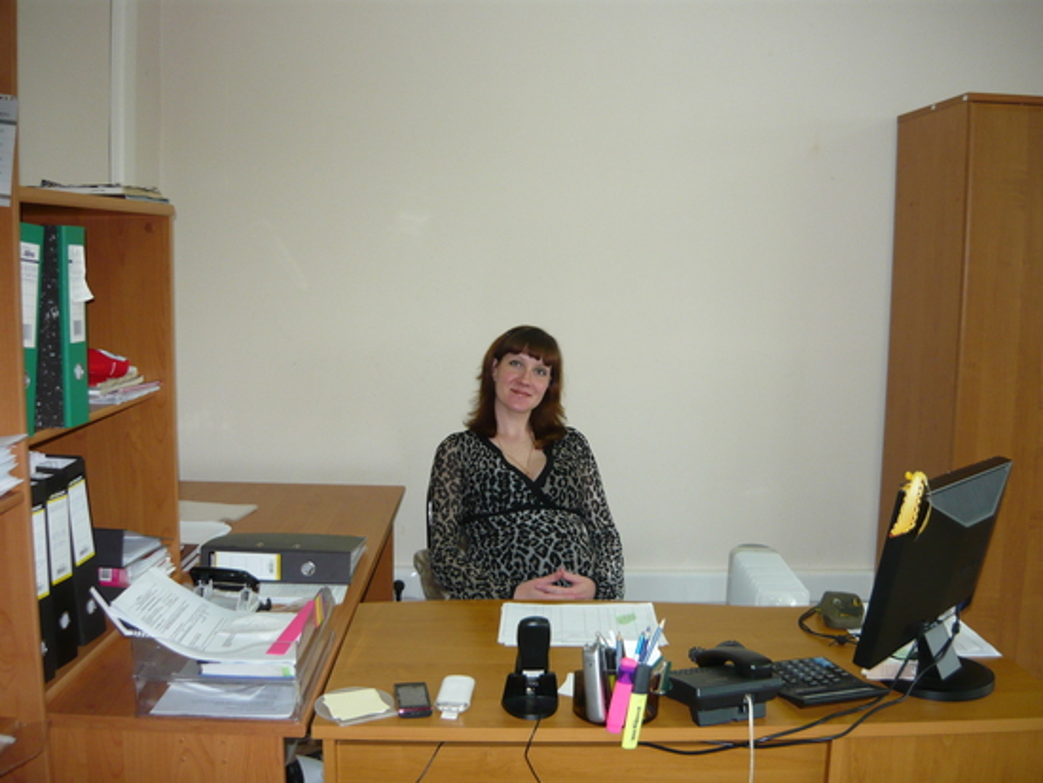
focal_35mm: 33
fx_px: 995
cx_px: 522
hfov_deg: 55.3
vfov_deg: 43.0
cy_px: 392
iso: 160
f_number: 2.8
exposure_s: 1/30
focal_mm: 5.5
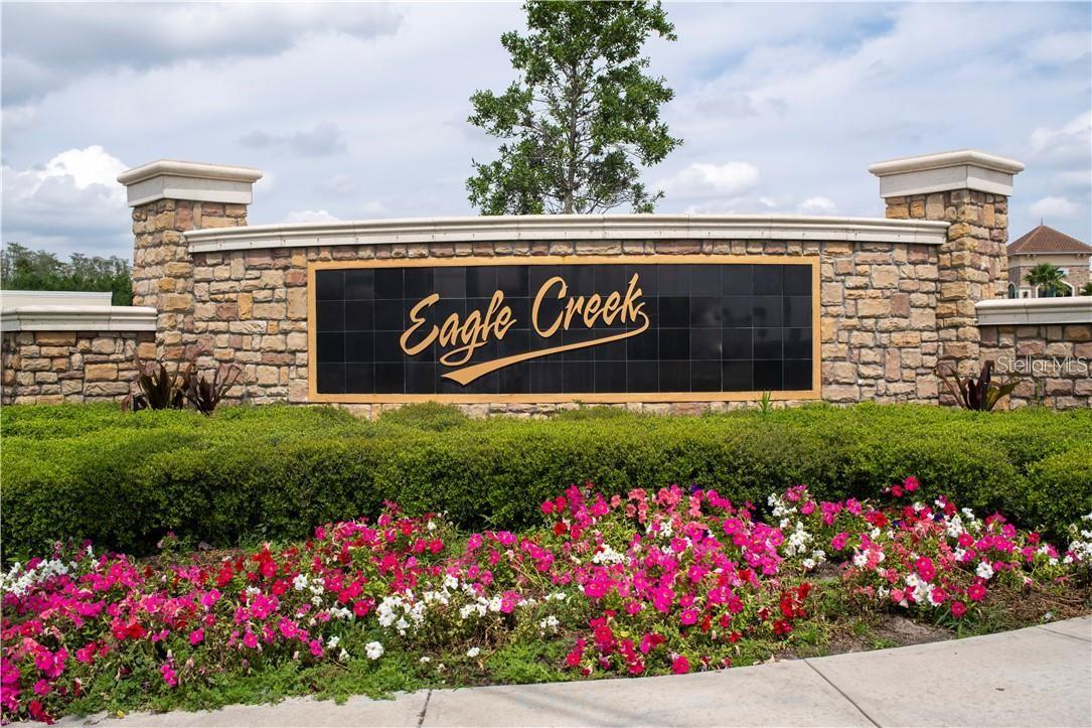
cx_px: 546
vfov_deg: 37.3
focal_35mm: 36
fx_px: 1077
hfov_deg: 53.8
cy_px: 364
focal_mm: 35.5
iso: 400
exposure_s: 1/1000
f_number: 8
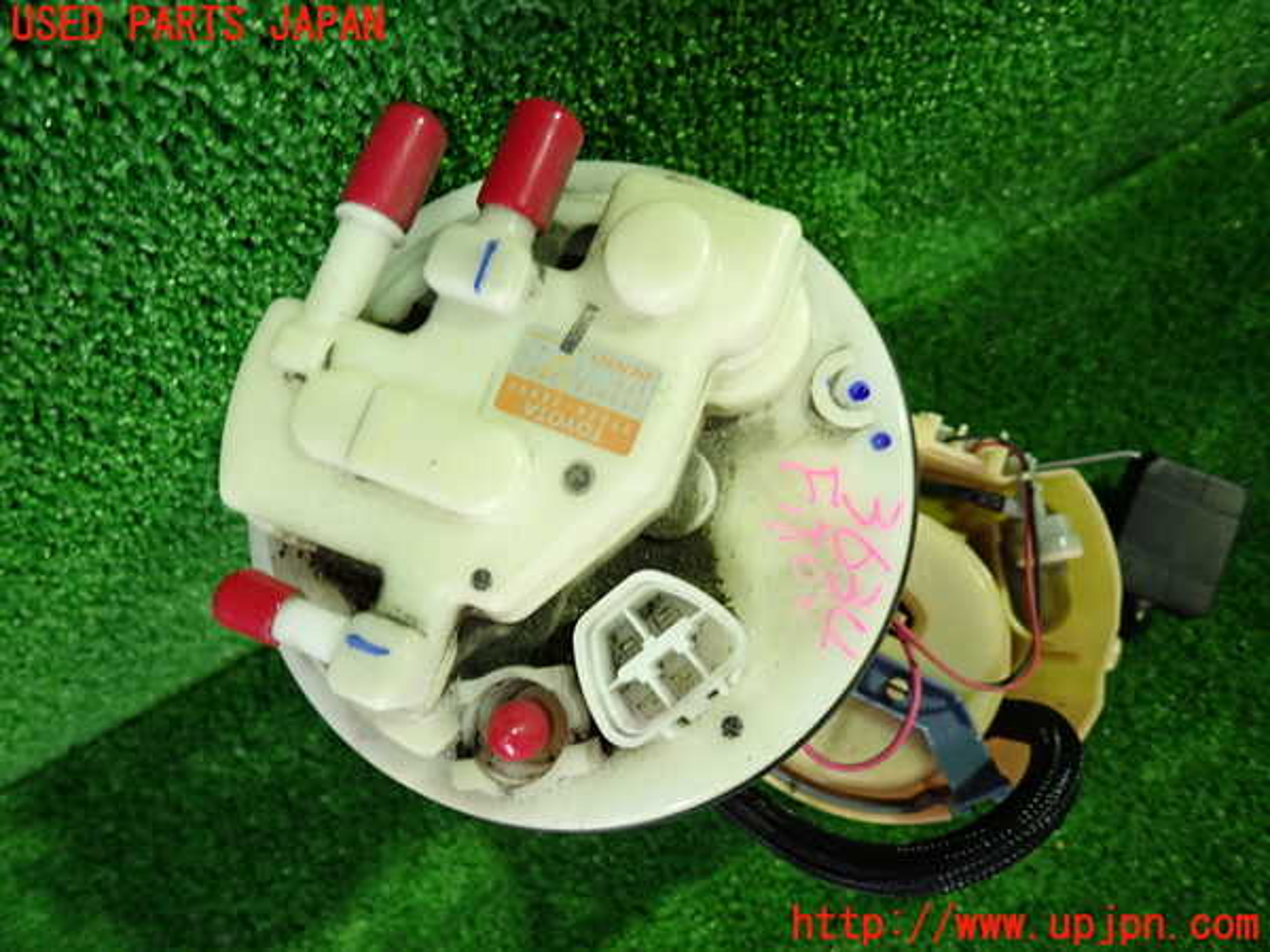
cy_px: 476
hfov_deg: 69.4
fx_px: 917
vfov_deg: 54.9
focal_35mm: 25
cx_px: 635
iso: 320
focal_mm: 4.5
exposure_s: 1/30
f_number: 2
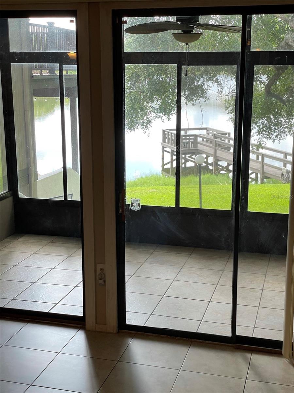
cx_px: 147
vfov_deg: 36.8
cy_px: 196
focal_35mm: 52
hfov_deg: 28.0
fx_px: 589
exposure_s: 1/122
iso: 40
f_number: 2
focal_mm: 6
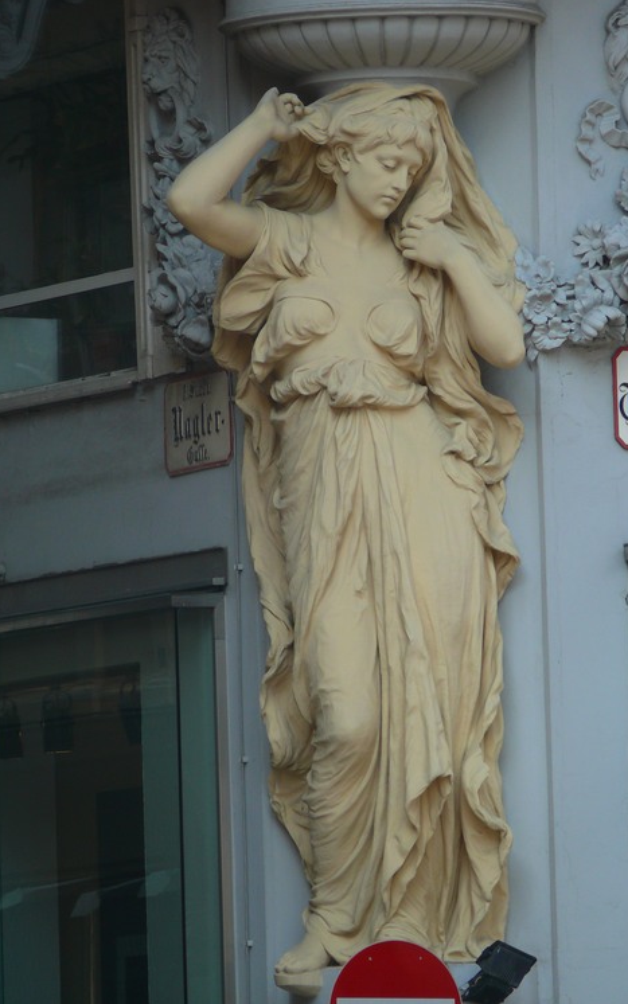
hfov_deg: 3.2
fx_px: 11362
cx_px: 343
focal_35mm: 415
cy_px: 501
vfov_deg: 5.1
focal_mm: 82.5
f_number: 4
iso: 100
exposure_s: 1/125
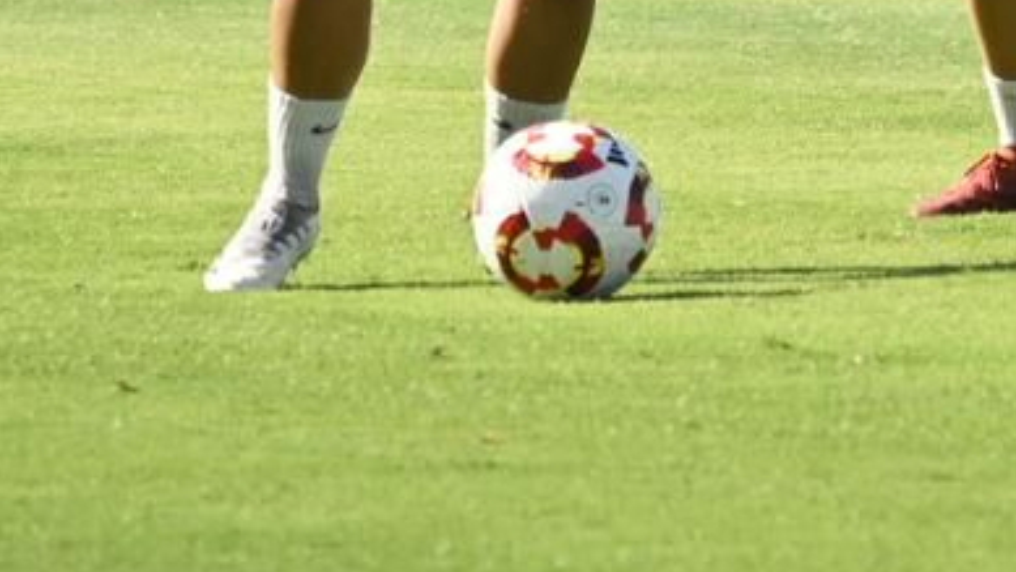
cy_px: -626
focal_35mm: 1100
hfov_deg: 2.0
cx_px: 802
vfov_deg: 1.1
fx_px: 29640
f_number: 5.6
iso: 250
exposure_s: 1/1000
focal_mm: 170
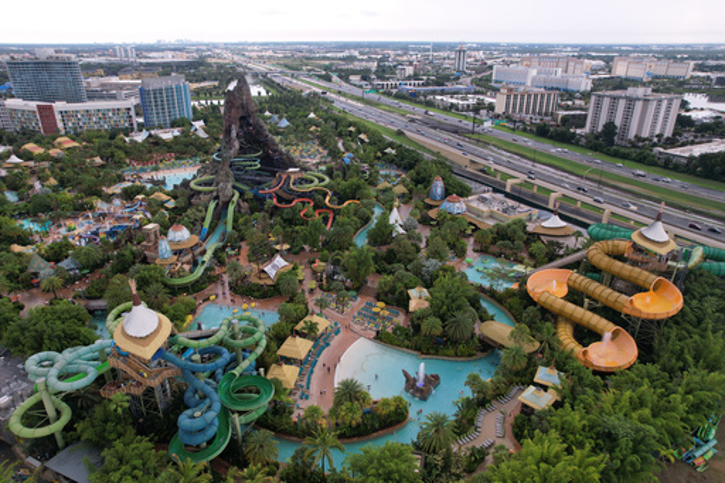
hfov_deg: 78.6
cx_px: 362
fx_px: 443
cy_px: 242
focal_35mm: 22
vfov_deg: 57.2
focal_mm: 8.38
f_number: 2.8
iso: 100
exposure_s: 1/320
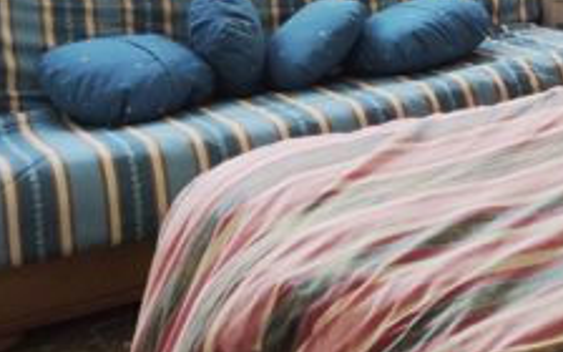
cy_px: -98
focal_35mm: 80
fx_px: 1227
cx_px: 695
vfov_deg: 15.6
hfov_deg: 23.4
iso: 140
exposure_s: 1/100
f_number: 1.69
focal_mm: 6.72
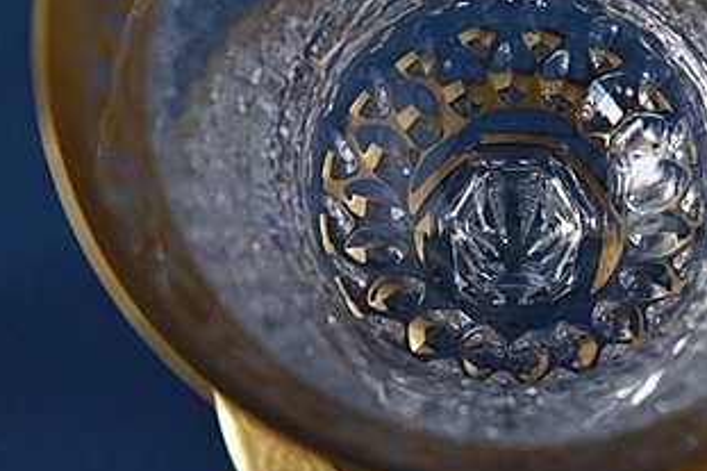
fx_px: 4167
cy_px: 92
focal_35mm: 212
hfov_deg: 9.7
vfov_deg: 6.5
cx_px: 498
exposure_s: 1/10
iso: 800
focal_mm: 55
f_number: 5.6
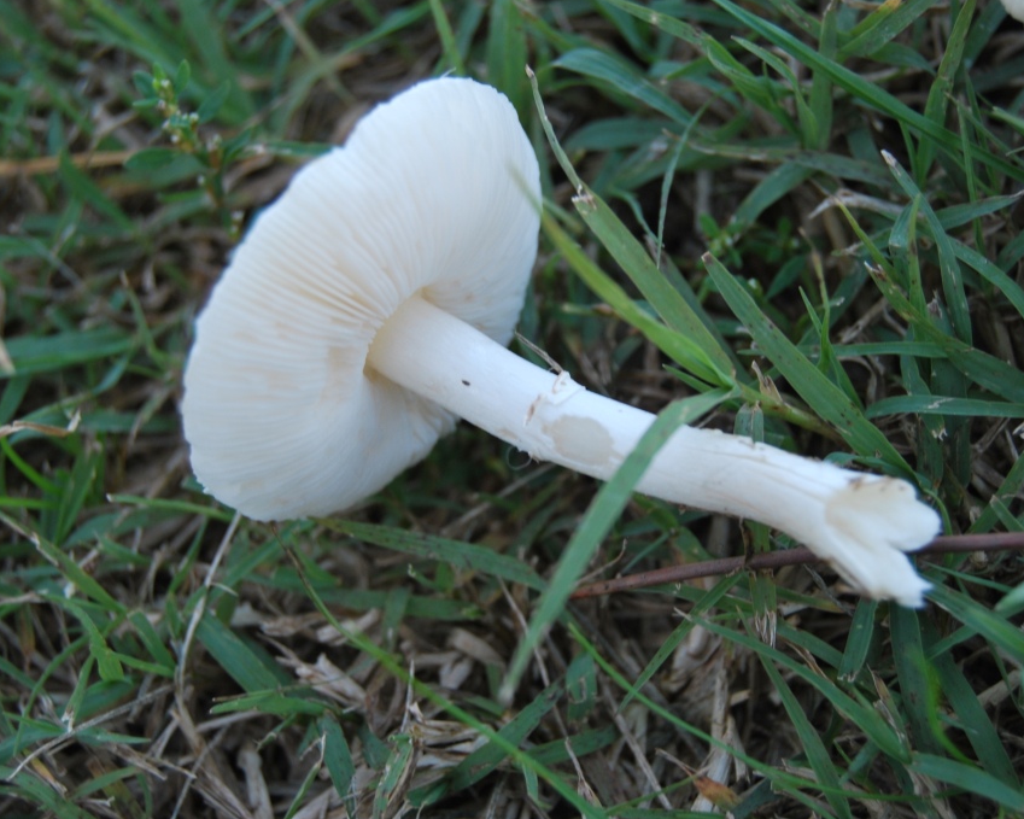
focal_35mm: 68
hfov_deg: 27.9
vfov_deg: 22.5
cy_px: 408
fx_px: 2061
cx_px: 513
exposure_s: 1/60
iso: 200
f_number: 5.6
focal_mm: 40
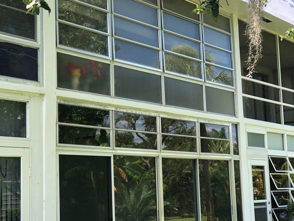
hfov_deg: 26.3
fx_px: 629
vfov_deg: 19.9
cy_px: 97
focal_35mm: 74
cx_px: 143
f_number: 2.8
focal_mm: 6.6
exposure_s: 1/132
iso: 20
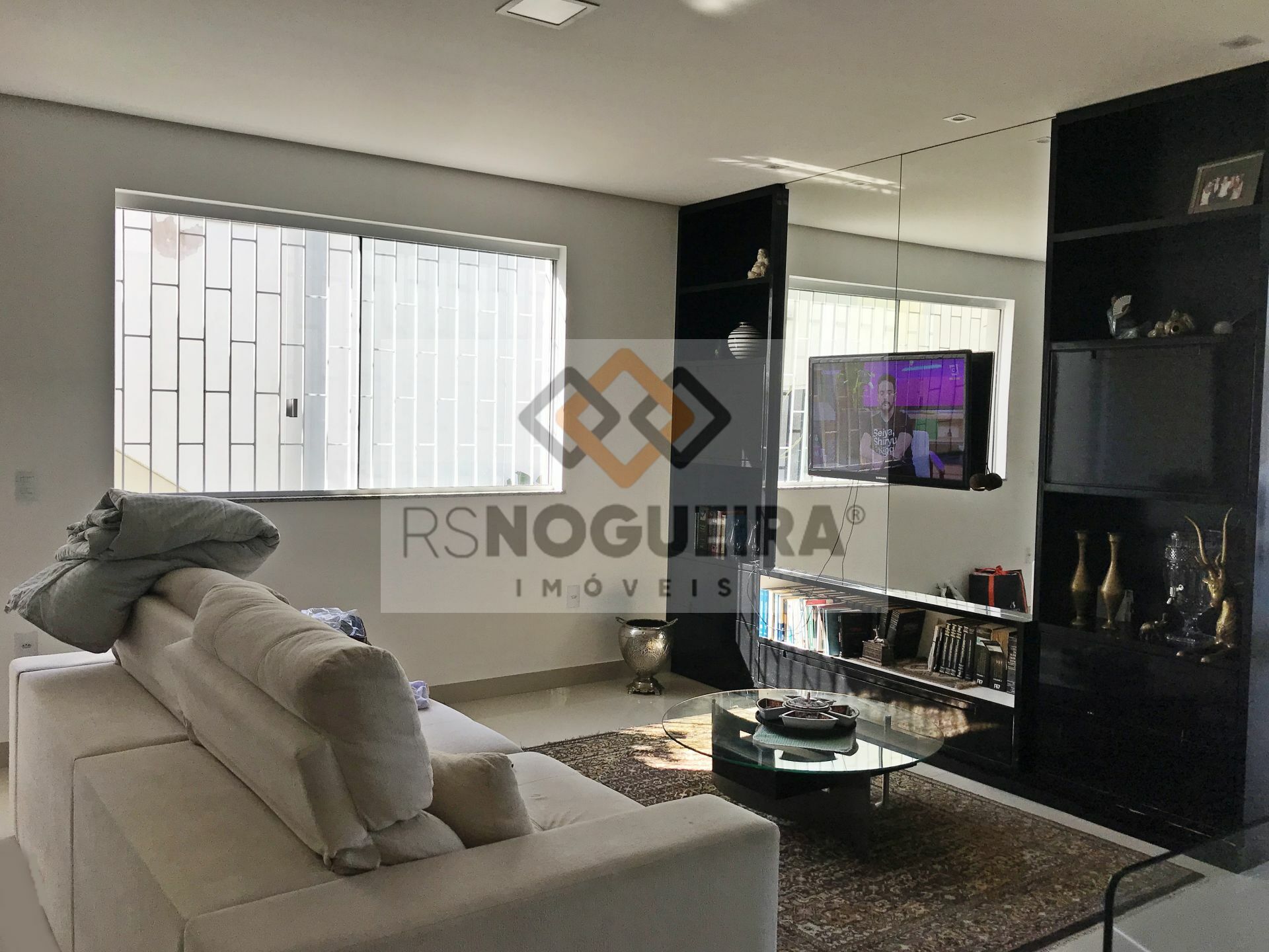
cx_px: 634
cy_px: 476
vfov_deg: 49.7
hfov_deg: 63.4
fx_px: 1026
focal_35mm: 28
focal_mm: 3.99
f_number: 1.8
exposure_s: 1/418
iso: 20
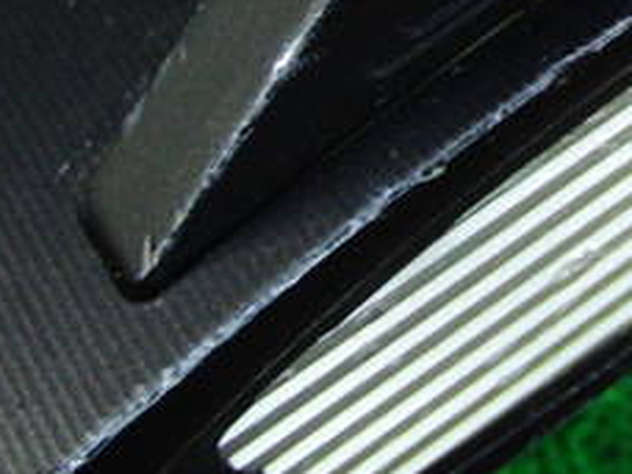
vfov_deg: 13.9
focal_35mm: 104
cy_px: -75
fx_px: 1899
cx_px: 588
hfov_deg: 18.5
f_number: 3.6
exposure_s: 1/30
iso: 400
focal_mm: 6.42
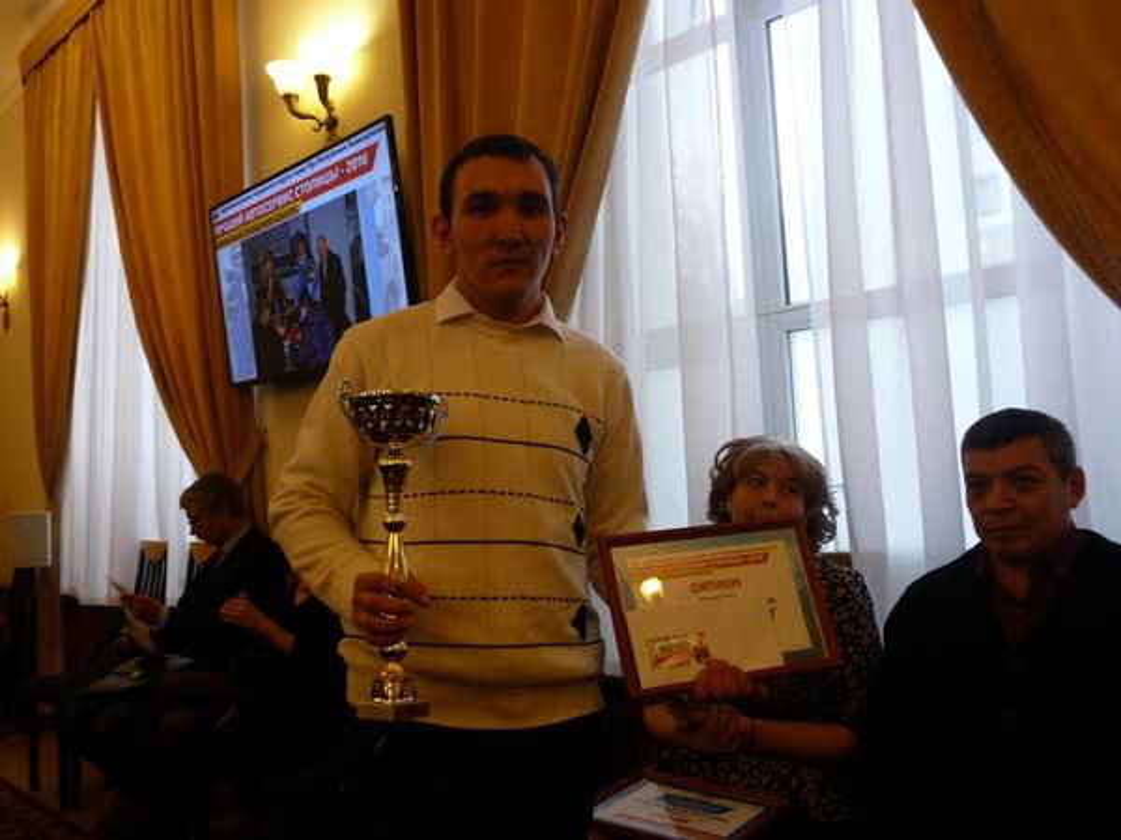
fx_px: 972
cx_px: 560
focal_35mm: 30
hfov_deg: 60.0
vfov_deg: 46.8
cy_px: 420
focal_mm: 5
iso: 200
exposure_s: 1/30
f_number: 3.4
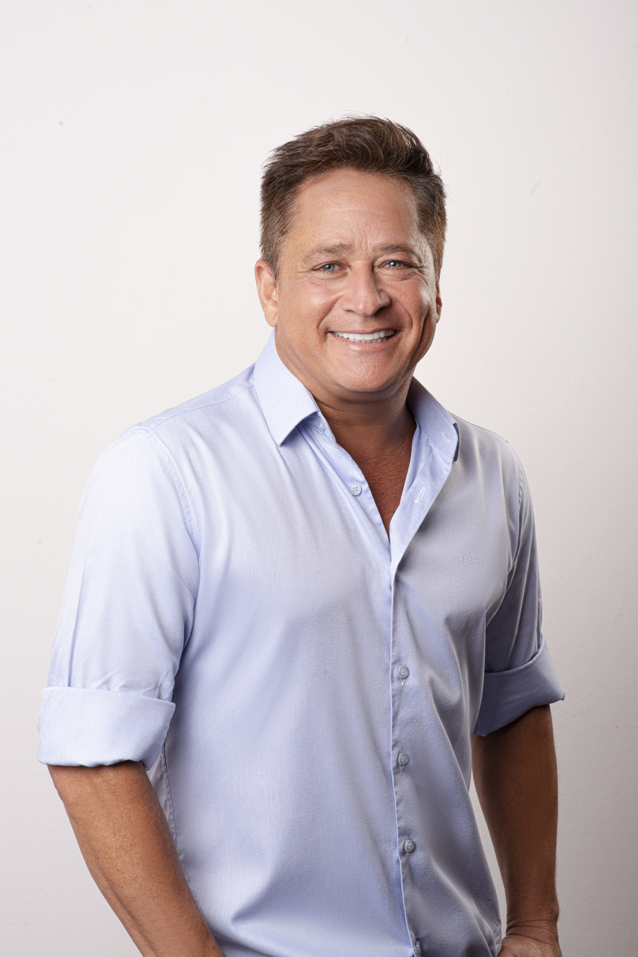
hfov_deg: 16.1
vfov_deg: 23.9
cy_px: 478
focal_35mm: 85
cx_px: 319
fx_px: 2258
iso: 100
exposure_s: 1/160
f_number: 14
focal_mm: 85
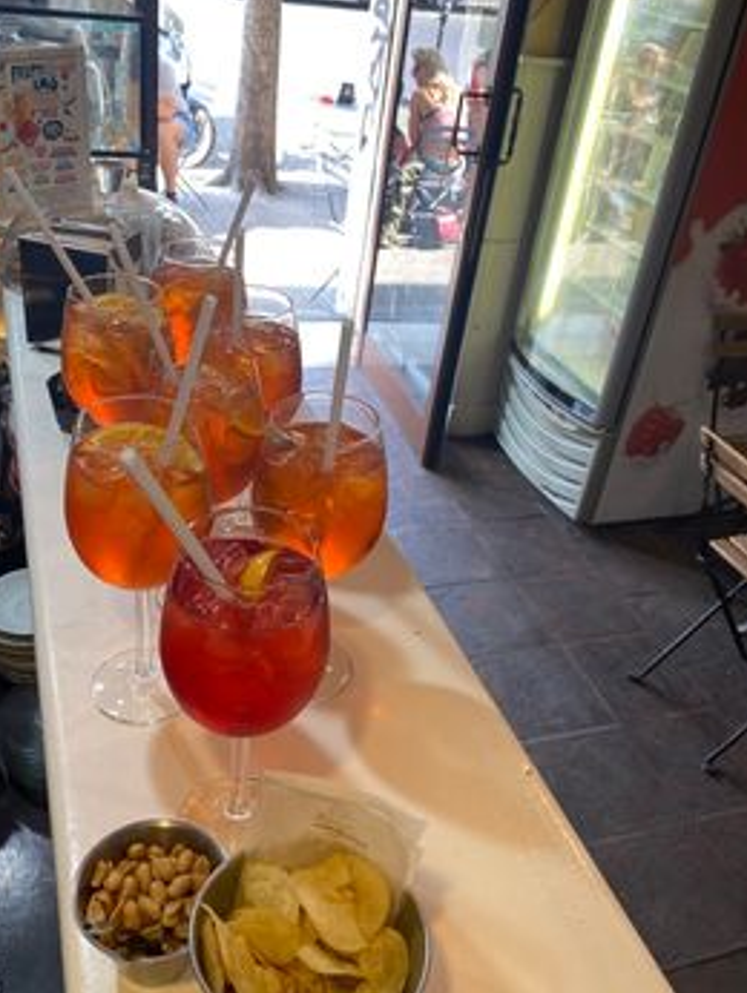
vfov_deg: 56.8
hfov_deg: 44.1
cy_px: 505
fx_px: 920
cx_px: 333
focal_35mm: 32
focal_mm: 4.25
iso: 80
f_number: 1.8
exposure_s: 1/100
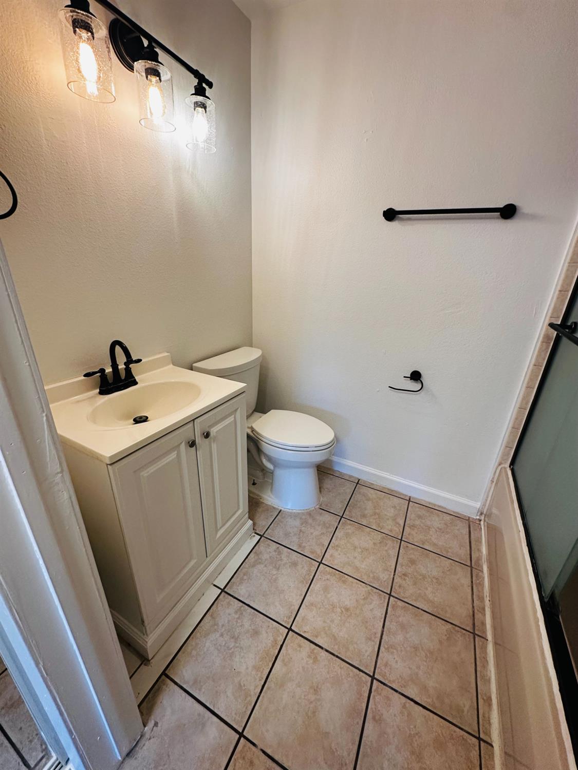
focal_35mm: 14
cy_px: 385
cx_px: 289
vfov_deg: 102.1
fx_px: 312
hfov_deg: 85.7
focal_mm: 2.22
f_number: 2.2
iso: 160
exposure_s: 1/120
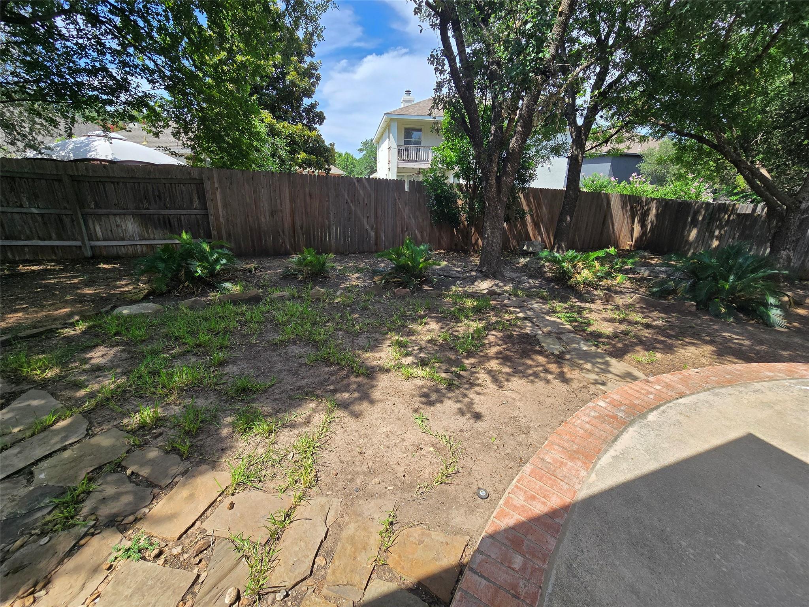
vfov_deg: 89.9
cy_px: 304
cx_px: 404
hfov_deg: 106.2
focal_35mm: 13
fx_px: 304
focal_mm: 2.2
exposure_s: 1/1307
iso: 50
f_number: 2.2
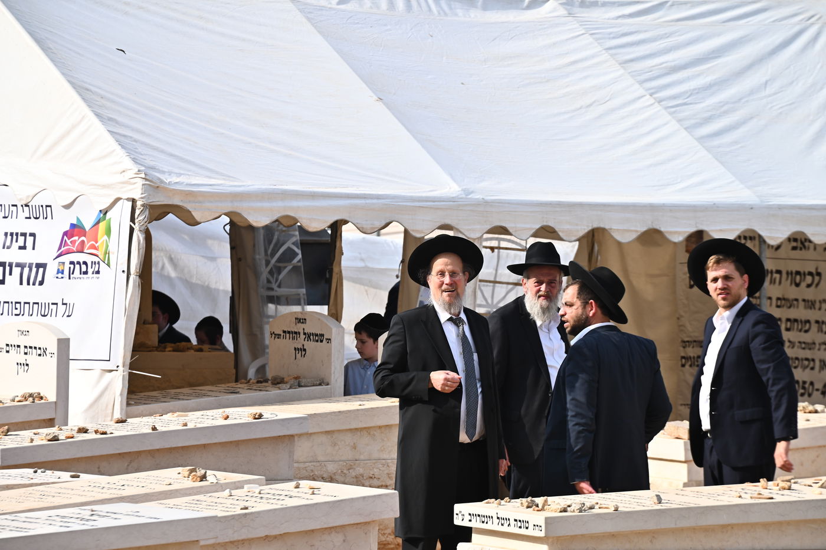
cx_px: 413
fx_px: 6880
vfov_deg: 4.6
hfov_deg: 6.9
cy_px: 275
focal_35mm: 300
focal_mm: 300
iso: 160
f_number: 14
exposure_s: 1/160
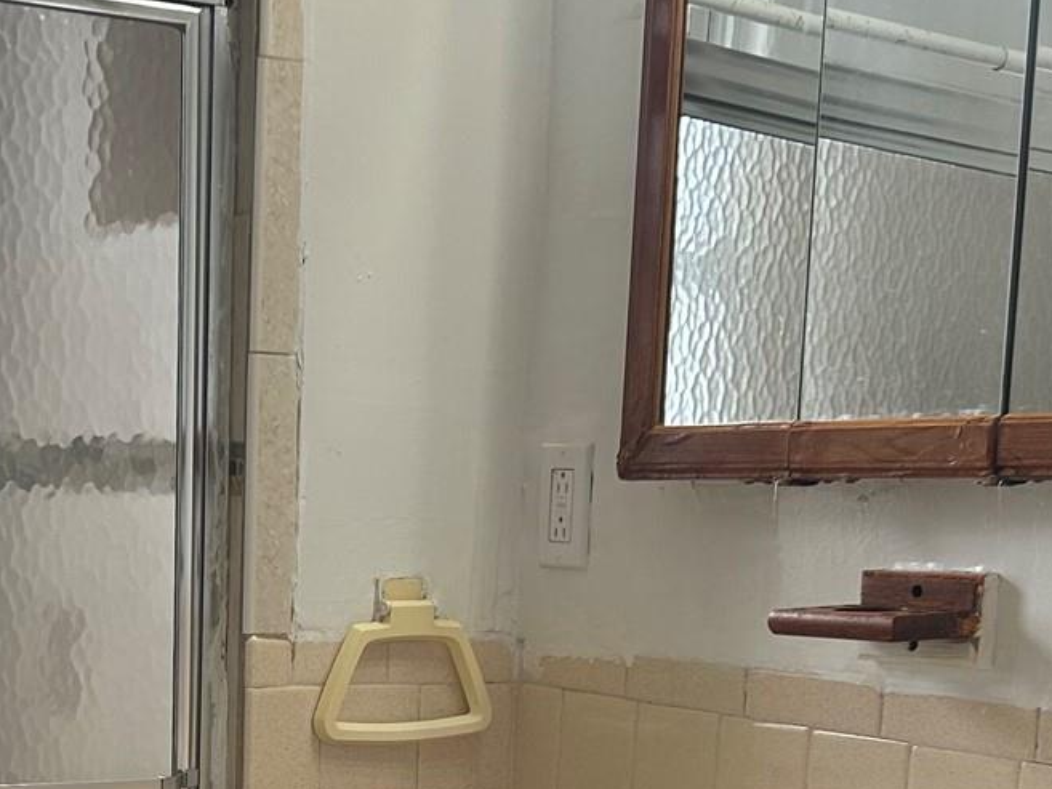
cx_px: 319
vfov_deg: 17.5
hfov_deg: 24.0
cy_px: 887
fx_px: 2462
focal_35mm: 81
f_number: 1.5
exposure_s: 1/219
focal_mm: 5.7
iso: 50
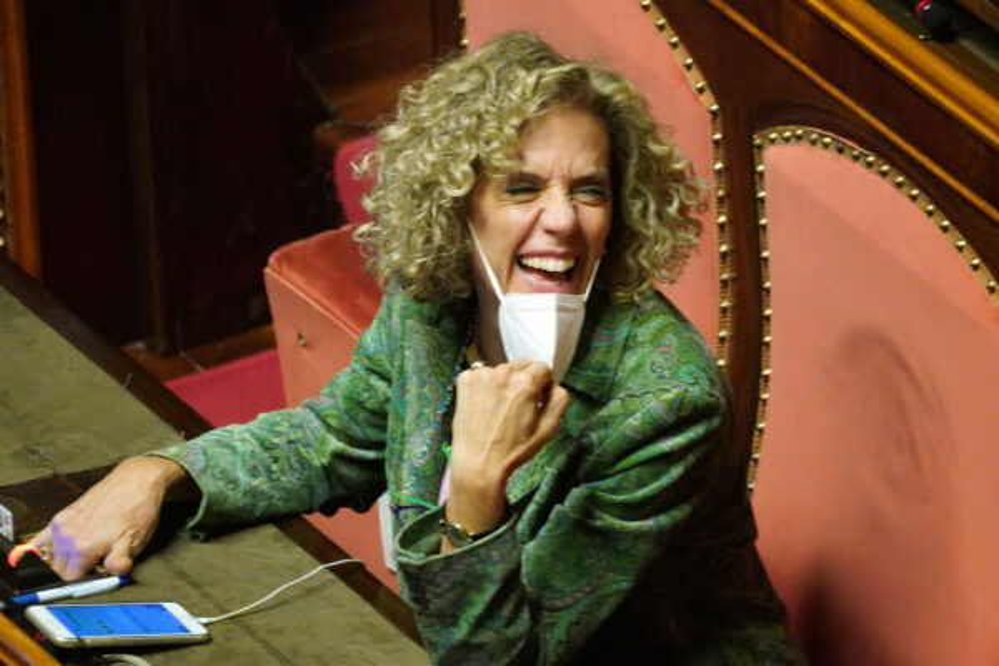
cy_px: 333
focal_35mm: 600
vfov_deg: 2.3
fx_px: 16649
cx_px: 500
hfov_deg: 3.4
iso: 10000
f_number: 5.6
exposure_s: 1/160
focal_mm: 400
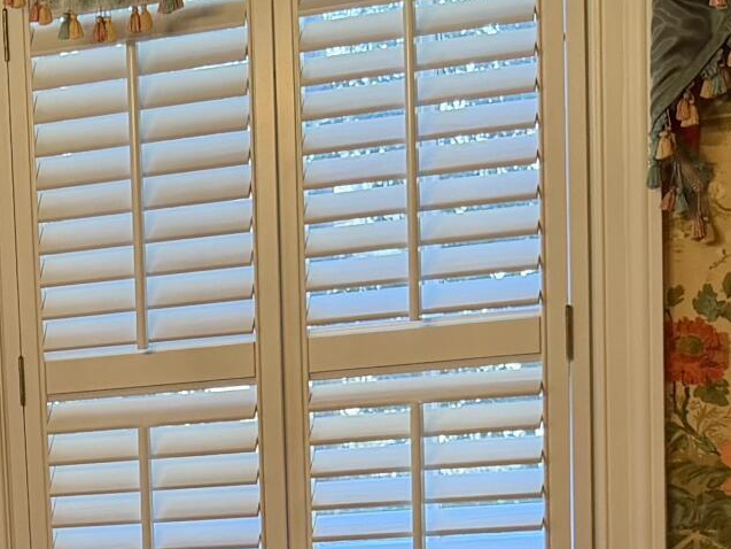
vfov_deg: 12.5
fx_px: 2387
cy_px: 810
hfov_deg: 16.1
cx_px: -334
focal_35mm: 113
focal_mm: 6.76
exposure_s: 1/151
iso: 200
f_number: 1.78
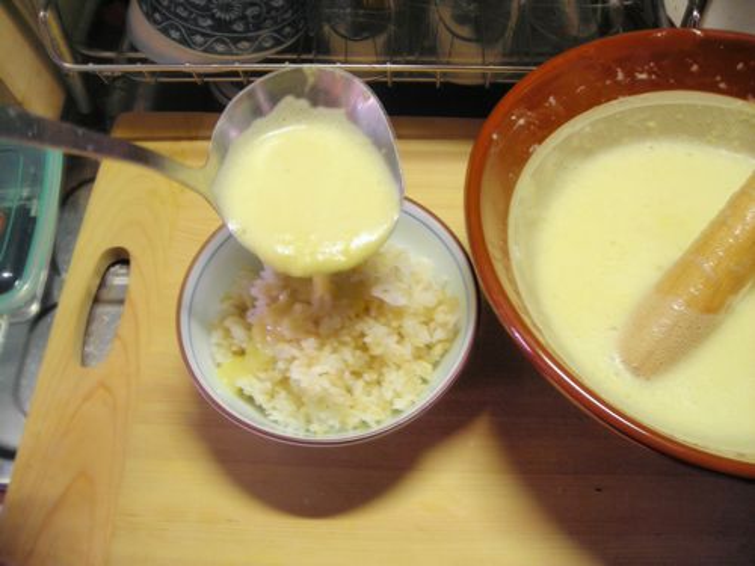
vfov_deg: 37.7
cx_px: 378
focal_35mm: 38
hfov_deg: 49.0
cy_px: 283
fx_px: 829
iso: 66
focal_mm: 6.3
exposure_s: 1/3.9
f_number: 3.2
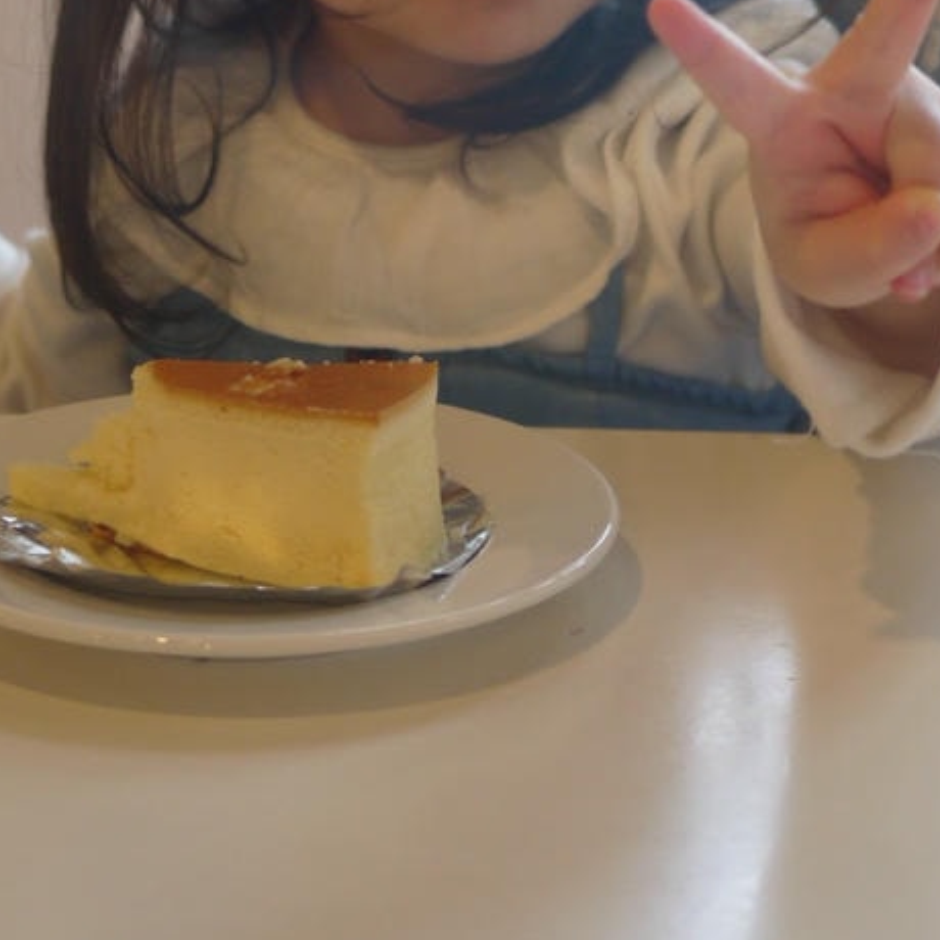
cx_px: 687
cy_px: -607
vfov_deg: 13.1
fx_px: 3779
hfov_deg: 14.1
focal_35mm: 123
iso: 160
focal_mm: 20
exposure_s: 1/80
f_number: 1.7
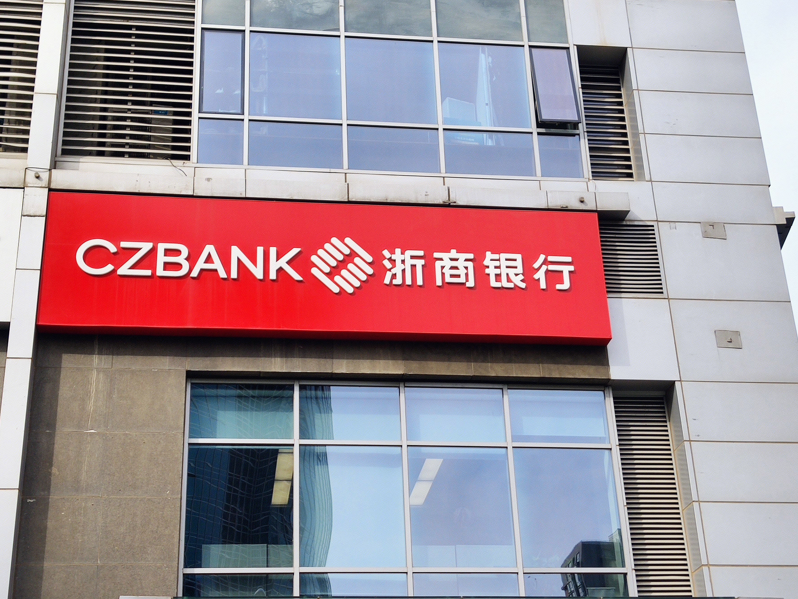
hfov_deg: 35.5
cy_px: 317
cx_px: 384
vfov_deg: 27.0
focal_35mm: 54
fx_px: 1245
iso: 112
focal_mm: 4.75
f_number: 1.75
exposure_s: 1/1458
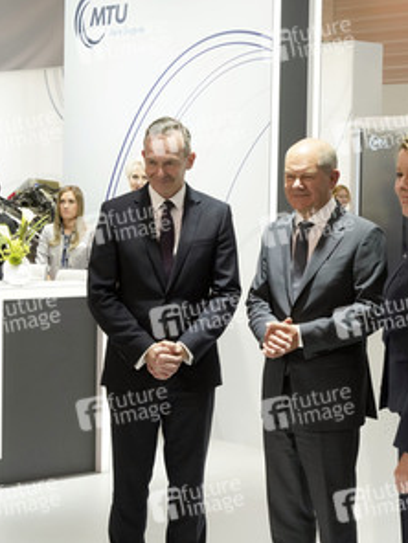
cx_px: 332
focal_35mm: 76
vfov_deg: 25.7
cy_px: 272
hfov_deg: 19.2
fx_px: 1194
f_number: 5.6
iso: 3200
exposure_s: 1/400
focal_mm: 52
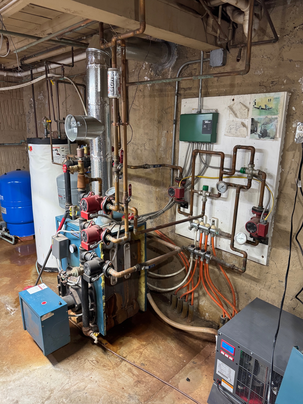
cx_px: 152
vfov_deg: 71.6
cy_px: 202
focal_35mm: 24
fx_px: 280
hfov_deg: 56.8
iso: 500
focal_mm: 6.76
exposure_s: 1/60
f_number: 1.78
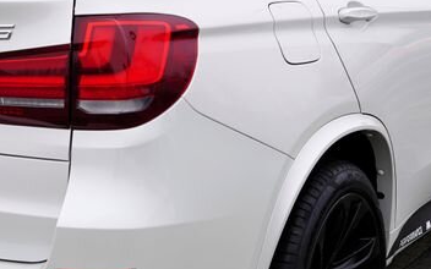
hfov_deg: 22.3
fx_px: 1081
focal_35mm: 92
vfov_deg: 14.2
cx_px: 96
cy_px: 89
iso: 100
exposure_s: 1/80
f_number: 5.6
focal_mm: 31
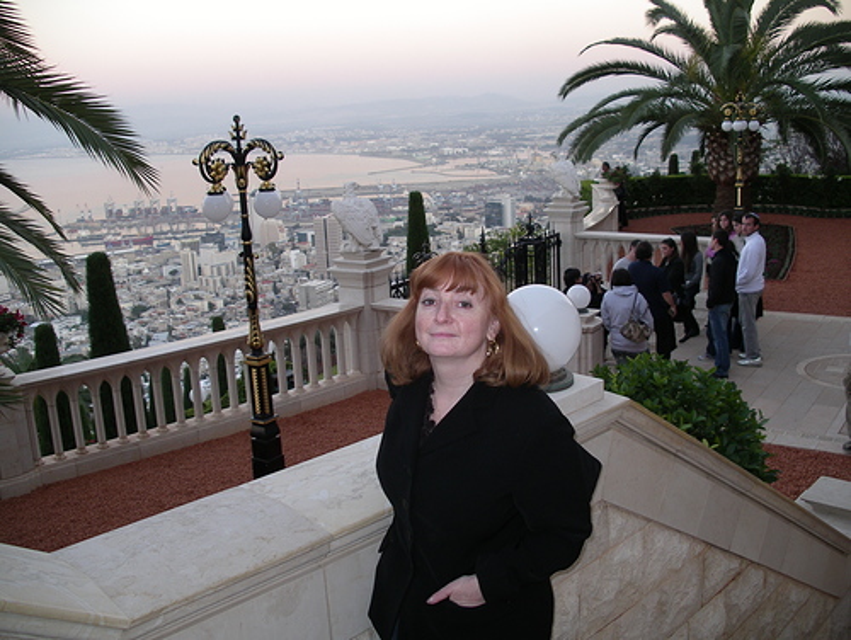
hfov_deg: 50.1
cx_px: 426
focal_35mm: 37
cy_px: 320
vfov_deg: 38.7
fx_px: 910
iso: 125
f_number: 2.8
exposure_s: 1/40
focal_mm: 7.8
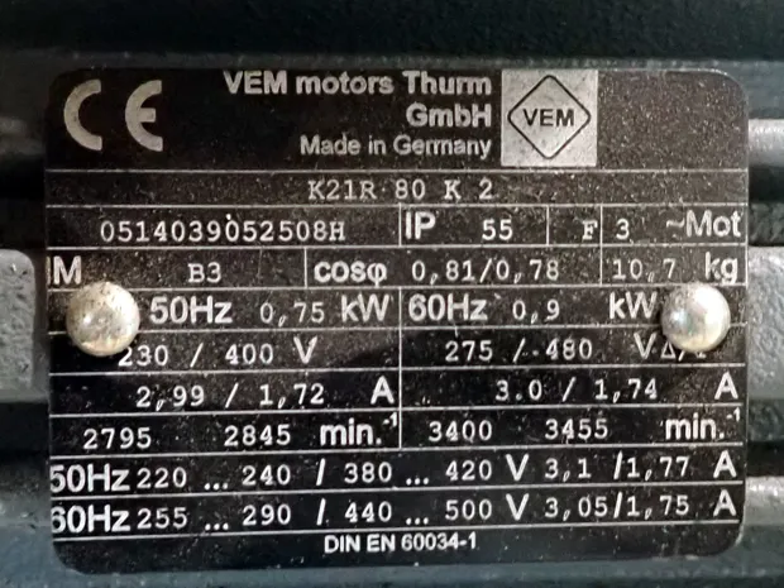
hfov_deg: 69.4
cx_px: 392
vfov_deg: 54.9
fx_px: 566
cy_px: 294
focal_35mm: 25
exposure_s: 1/40
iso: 1250
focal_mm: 4.5
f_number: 2
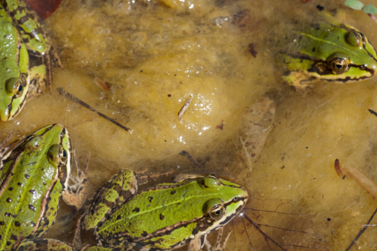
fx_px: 5227
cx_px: 130
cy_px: 141
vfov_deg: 2.8
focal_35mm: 499
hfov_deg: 4.1
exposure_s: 1/250
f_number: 10
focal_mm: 300
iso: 200
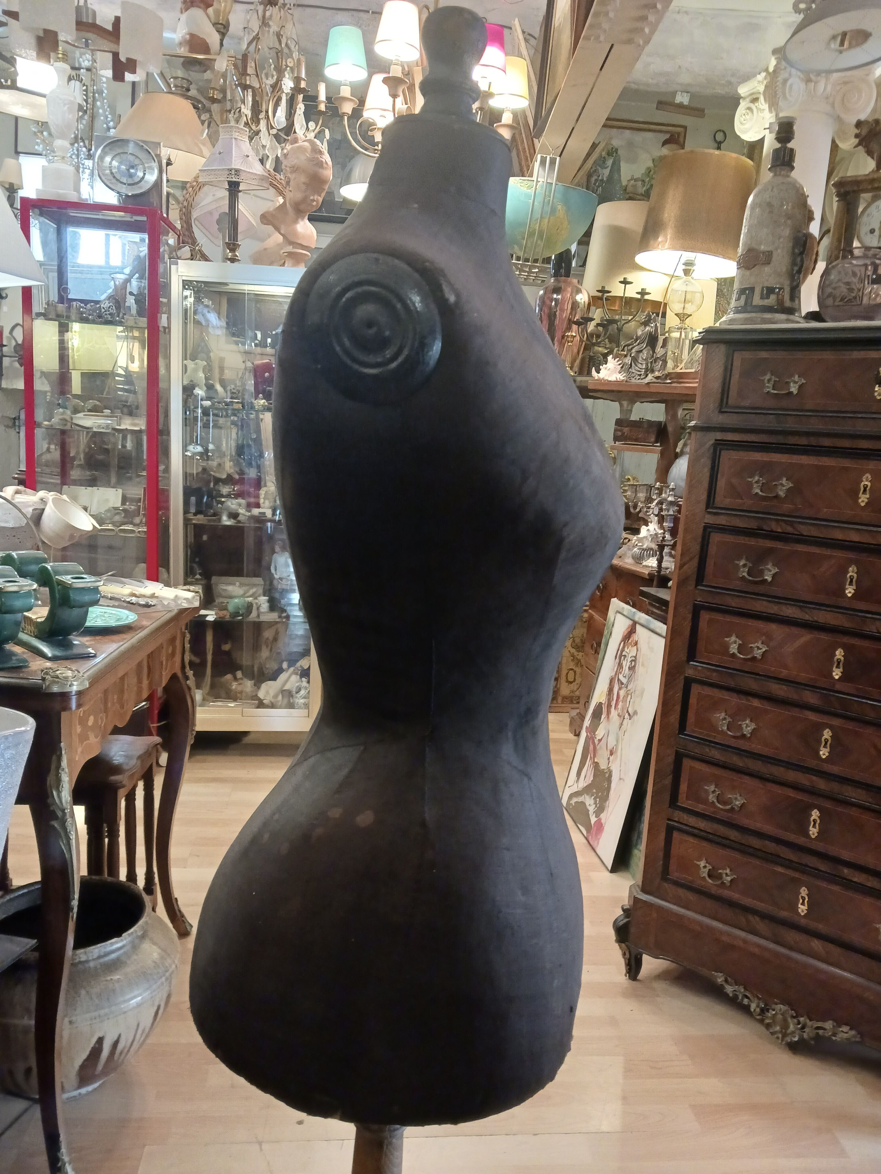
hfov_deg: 51.4
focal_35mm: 27
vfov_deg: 65.3
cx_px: 440
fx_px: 916
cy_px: 587
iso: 500
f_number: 1.8
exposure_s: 1/20
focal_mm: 4
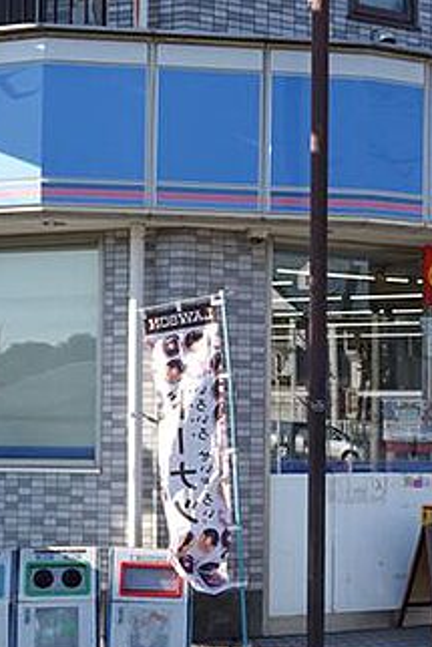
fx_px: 1348
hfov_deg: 18.1
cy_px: 377
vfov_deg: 26.9
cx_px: 323
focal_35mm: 75
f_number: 5.6
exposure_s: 1/640
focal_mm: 14.57
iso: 400
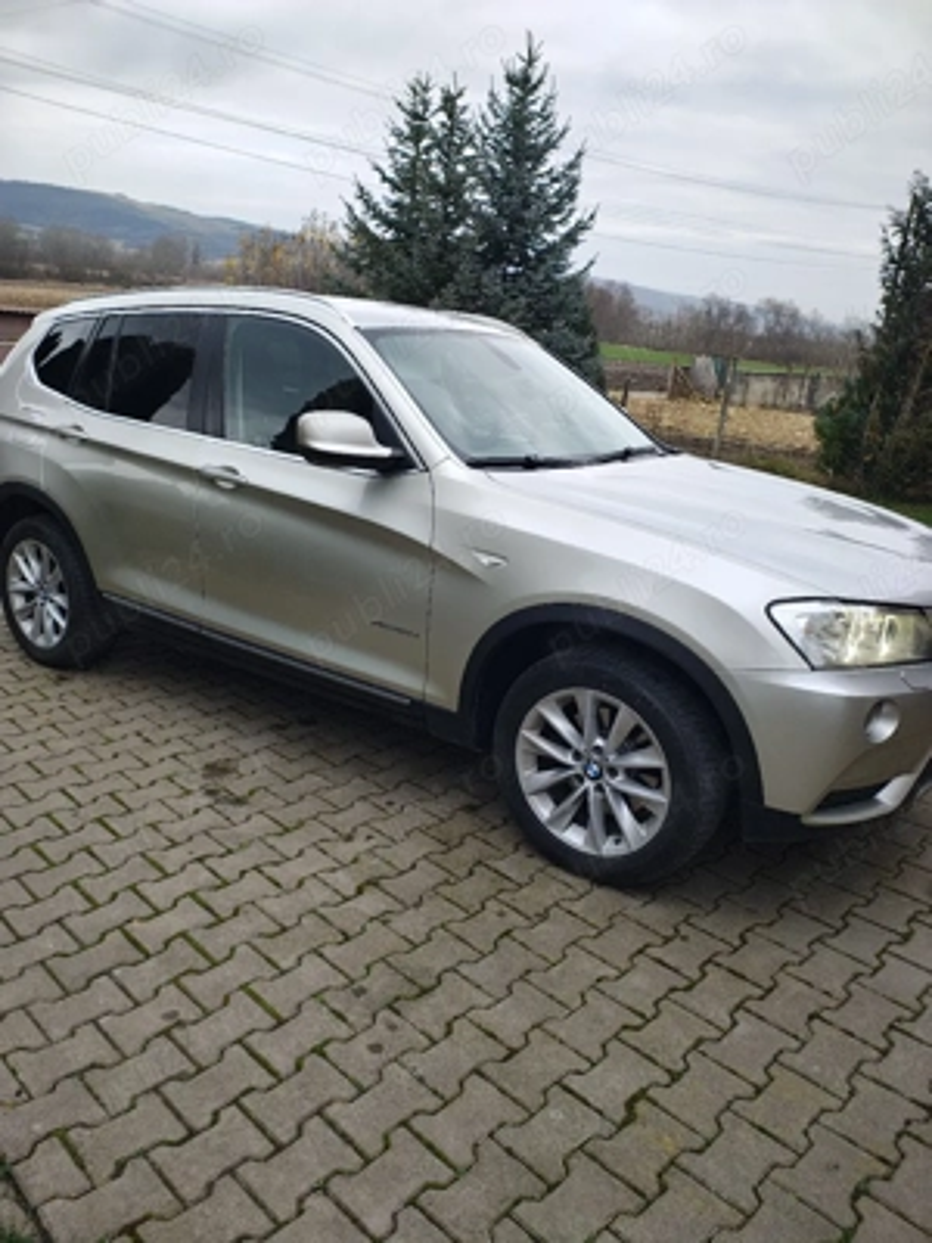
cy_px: 622
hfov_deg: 54.9
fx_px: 897
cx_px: 466
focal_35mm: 25
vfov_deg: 69.4
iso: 150
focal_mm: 5.89
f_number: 1.4
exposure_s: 1/100
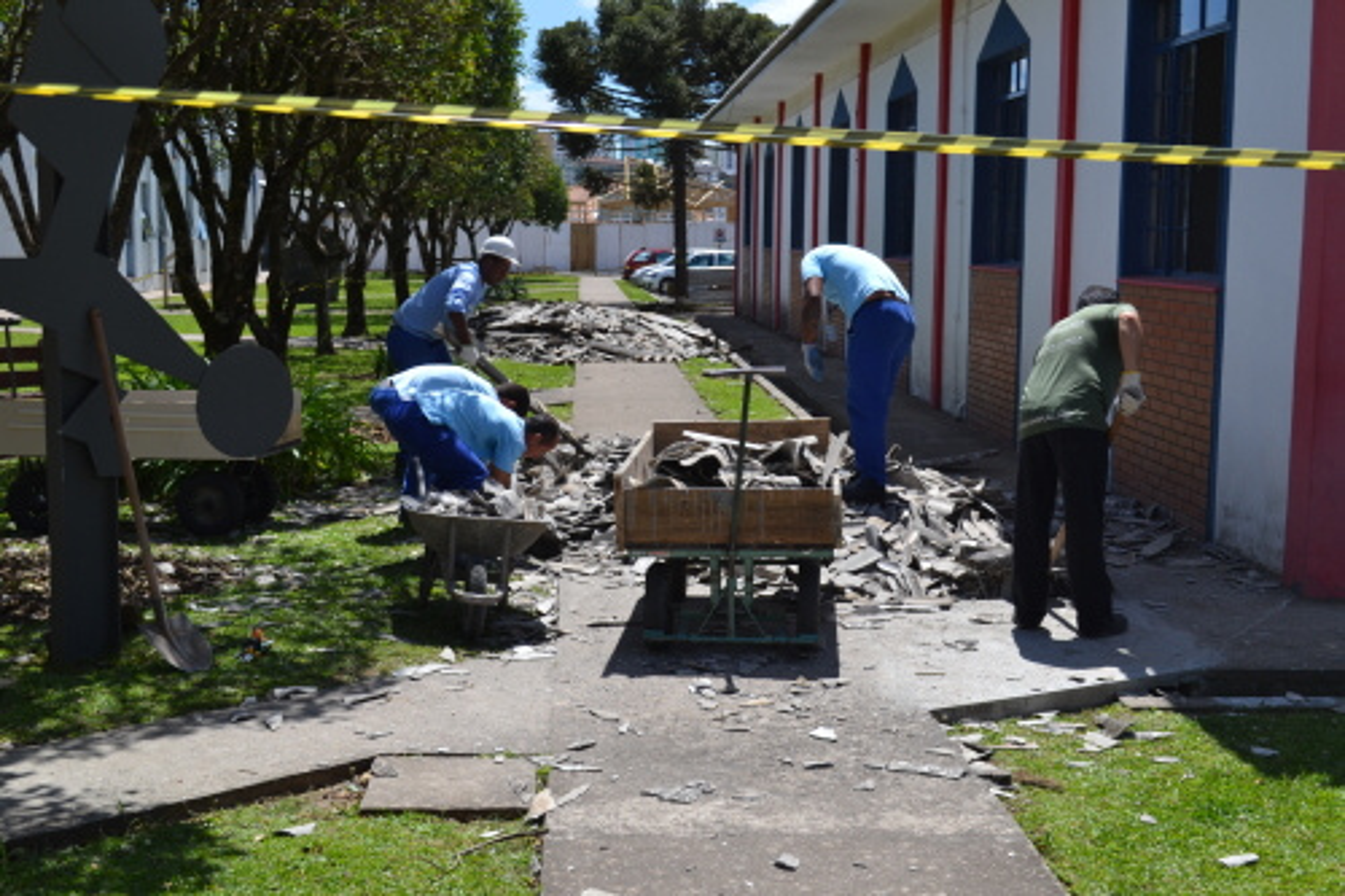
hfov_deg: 41.1
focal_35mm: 48
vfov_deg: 28.1
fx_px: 1793
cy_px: 448
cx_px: 672
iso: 100
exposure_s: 1/250
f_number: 8
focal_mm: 32
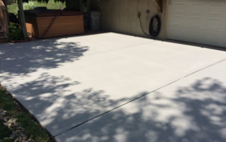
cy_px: 85
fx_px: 191
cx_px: 114
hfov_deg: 61.2
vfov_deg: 40.5
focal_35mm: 31
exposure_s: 1/3165
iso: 32
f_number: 2.2
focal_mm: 4.15
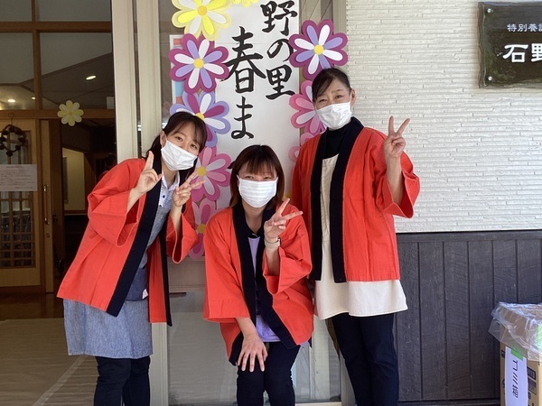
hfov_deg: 58.4
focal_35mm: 31
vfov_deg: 45.4
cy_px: 203
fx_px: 485
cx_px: 271
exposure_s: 1/120
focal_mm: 3.3
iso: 32
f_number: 2.4
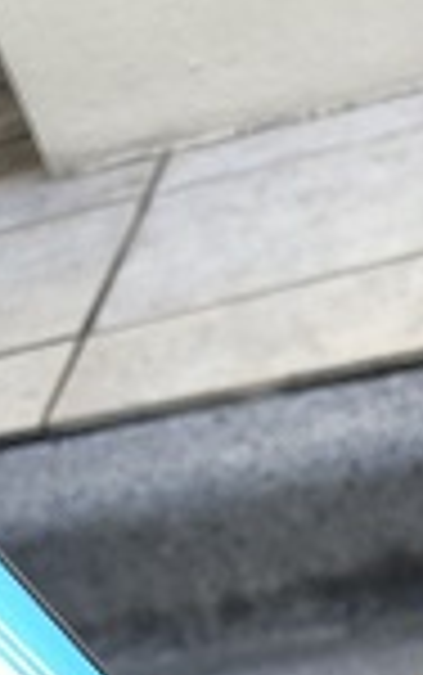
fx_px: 1823
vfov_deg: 18.6
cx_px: 673
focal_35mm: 99
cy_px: 1008
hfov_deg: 12.5
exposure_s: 1/120
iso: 32
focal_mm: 4
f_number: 1.8
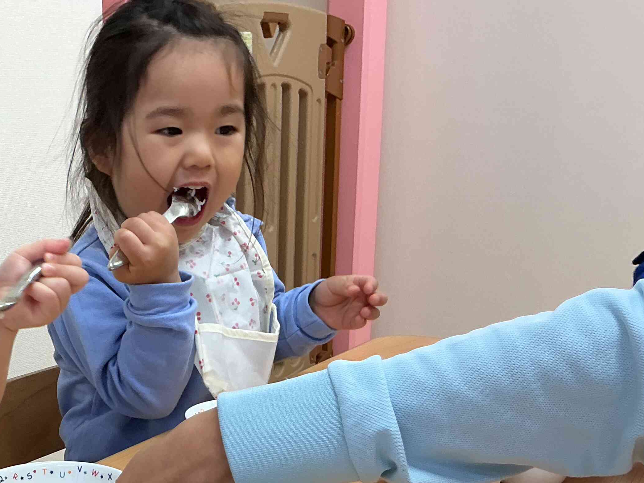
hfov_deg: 32.2
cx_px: 31
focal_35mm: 56
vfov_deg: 25.4
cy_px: 422
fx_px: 1042
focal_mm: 3
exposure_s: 1/60
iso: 40
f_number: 1.8
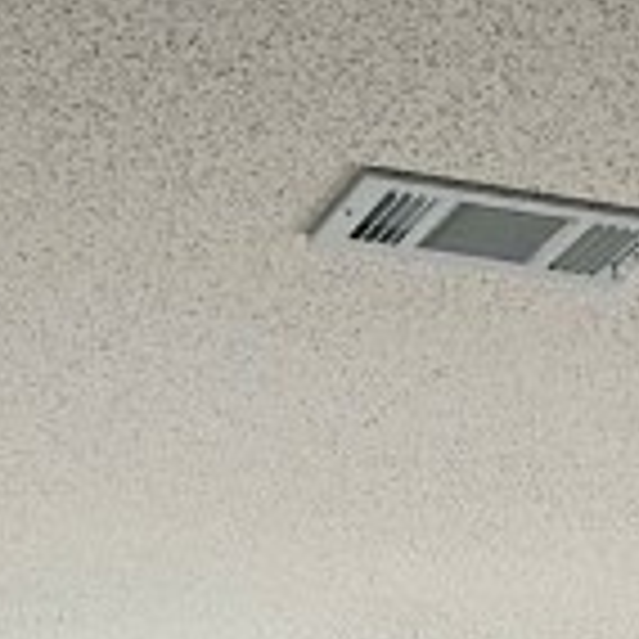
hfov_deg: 10.3
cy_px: 1548
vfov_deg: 9.4
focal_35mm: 166
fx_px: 3467
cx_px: 864
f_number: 1.5
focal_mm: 5.7
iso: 64
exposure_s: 1/154
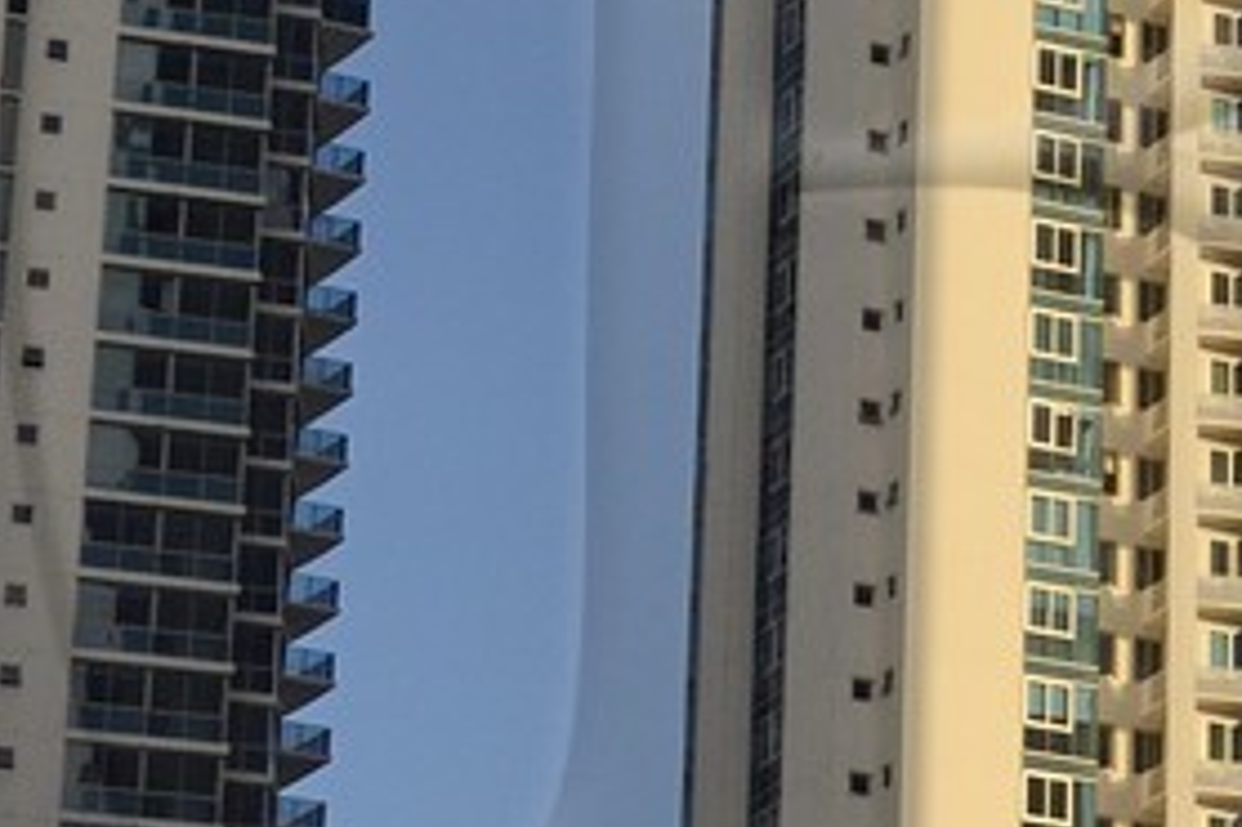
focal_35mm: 184
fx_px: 6344
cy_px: 201
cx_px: 1640
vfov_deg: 7.4
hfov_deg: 10.9
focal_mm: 32
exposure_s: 1/500
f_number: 5
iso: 400
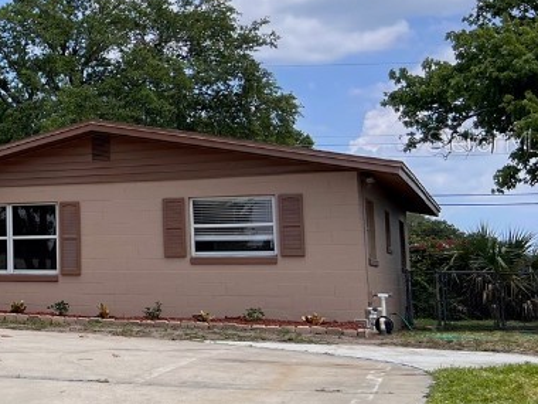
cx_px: -164
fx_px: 1088
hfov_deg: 24.3
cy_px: 140
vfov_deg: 20.9
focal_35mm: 70
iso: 50
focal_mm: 5.7
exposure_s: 1/3356
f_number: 1.5
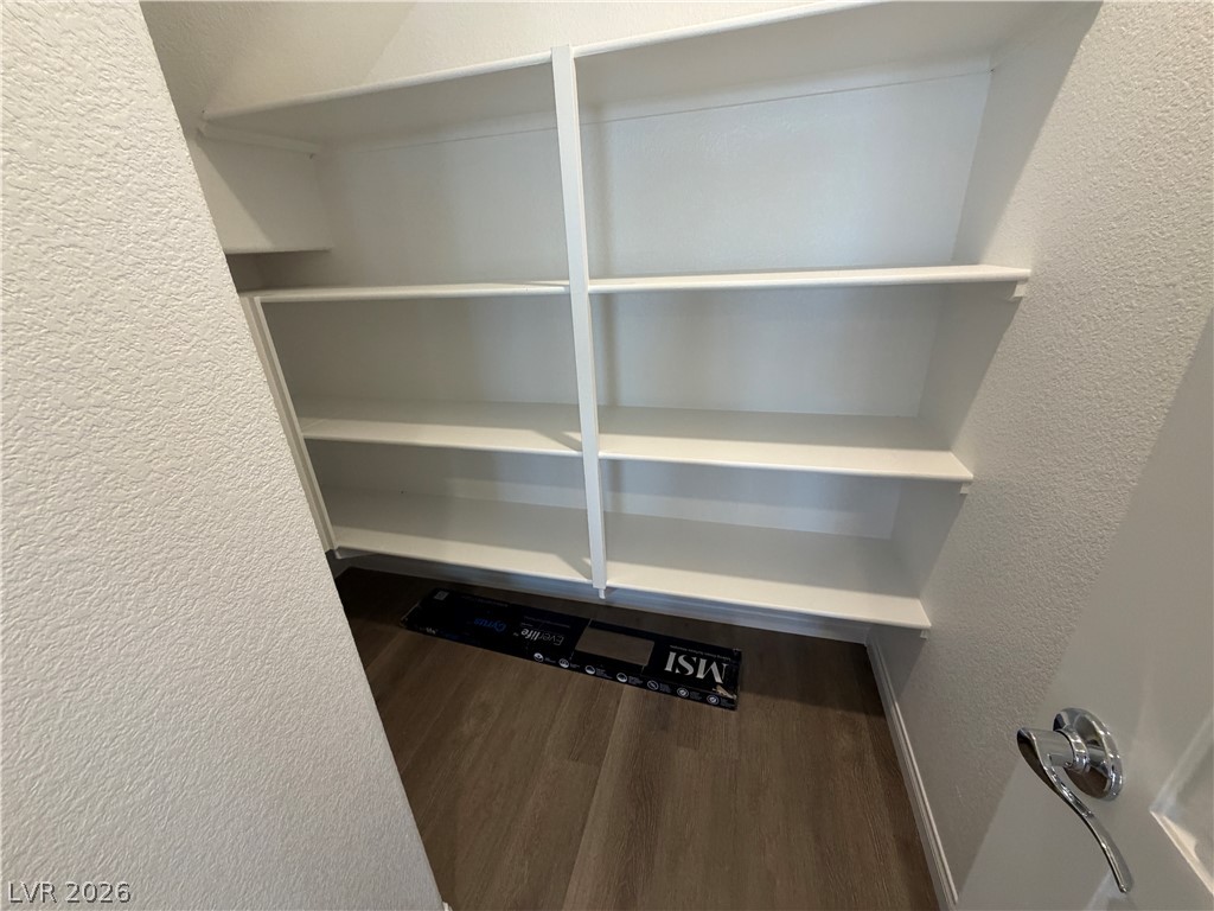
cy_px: 456
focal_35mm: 14
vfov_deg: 85.7
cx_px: 607
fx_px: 491
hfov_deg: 102.1
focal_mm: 2.22
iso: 320
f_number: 2.2
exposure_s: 1/120
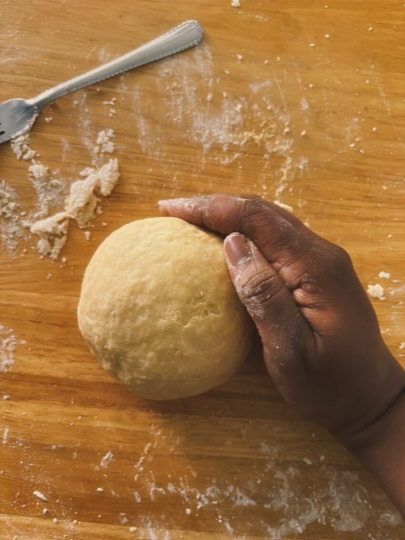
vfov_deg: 67.3
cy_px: 270
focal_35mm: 26
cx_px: 202
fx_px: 406
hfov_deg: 53.1
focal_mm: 5.96
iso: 320
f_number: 1.6
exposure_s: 1/60
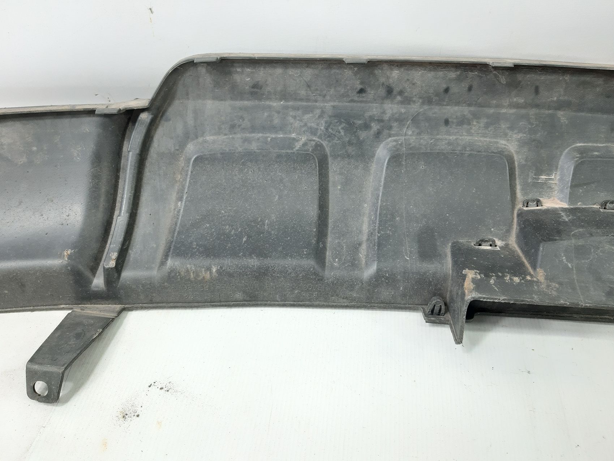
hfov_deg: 65.3
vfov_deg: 51.3
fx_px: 479
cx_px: 307
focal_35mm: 27
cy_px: 230
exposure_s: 1/50
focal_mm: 3.93
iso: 100
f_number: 1.7
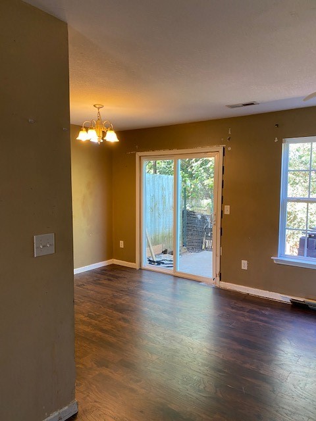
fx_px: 316
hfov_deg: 53.1
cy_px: 210
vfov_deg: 67.3
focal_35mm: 26
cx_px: 158
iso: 100
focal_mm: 4.25
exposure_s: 1/60
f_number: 1.8
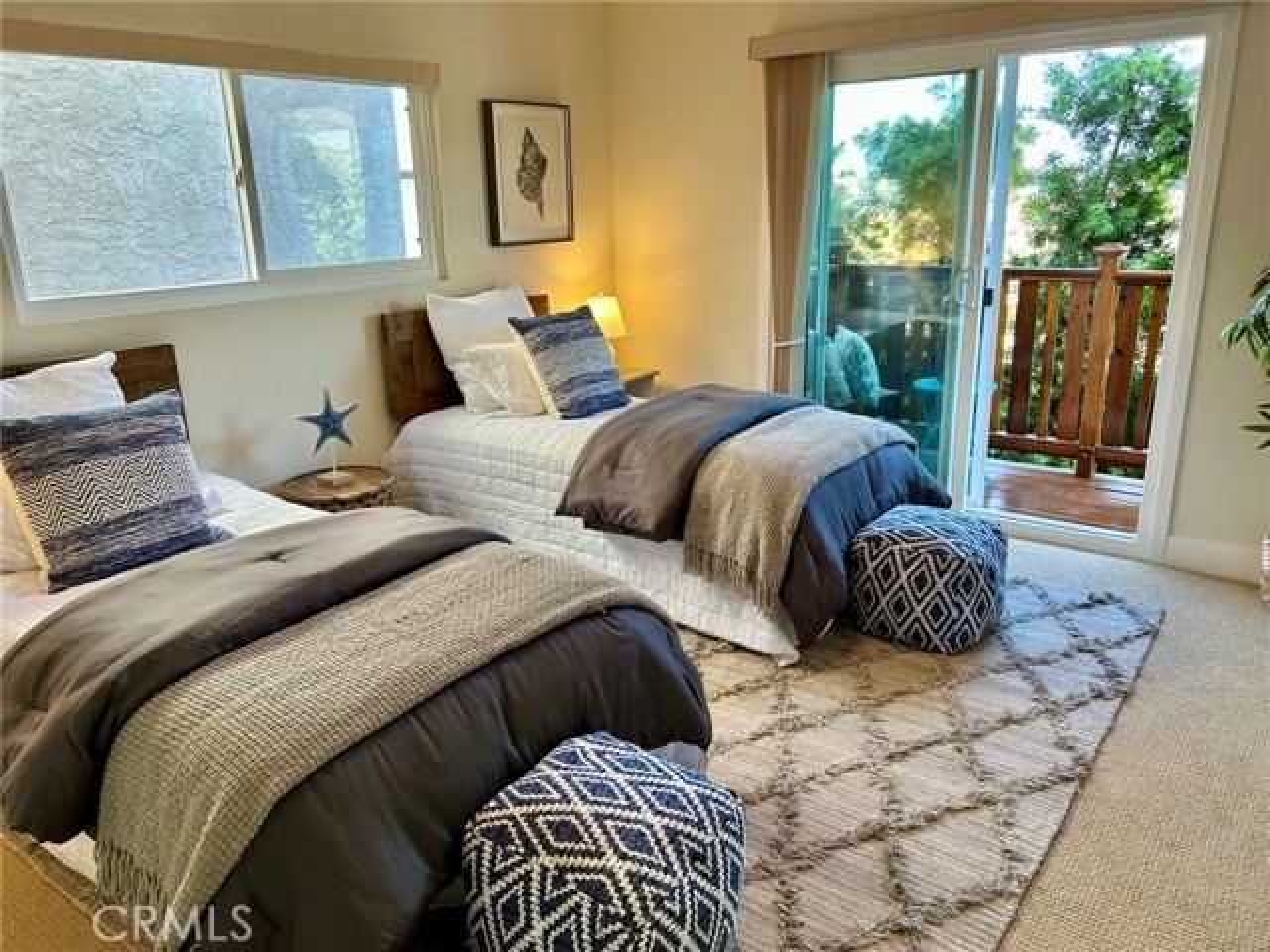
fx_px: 954
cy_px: 476
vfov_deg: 53.1
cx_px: 635
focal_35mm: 26
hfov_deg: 67.3
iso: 64
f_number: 1.5
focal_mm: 5.7
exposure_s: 1/120
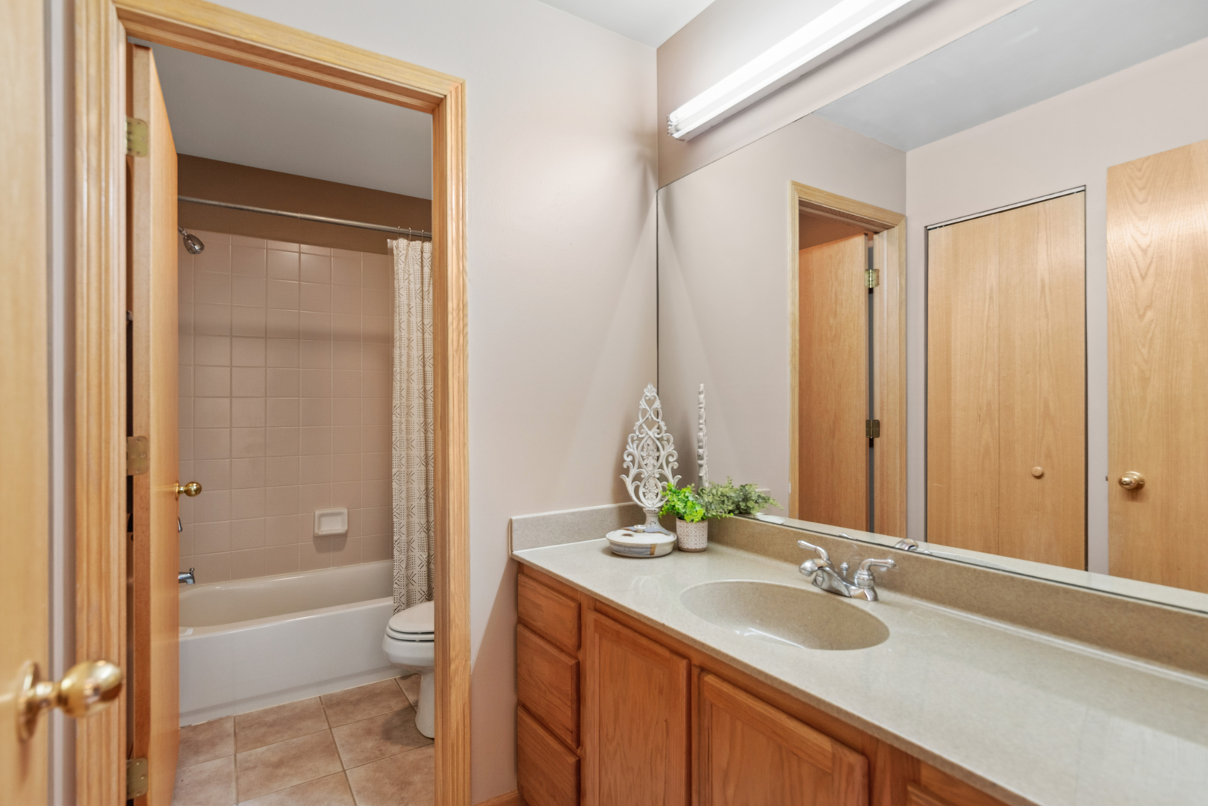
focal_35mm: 17
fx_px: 571
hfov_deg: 93.3
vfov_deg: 70.5
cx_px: 604
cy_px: 403
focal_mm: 17
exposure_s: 1/20
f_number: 8
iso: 200
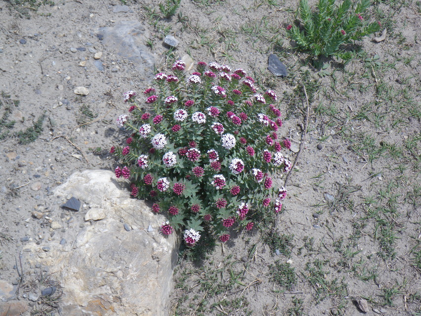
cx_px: 210
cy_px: 158
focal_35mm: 62
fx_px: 754
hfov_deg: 31.2
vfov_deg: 23.7
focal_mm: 11.1
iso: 50
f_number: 5.5
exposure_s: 1/250
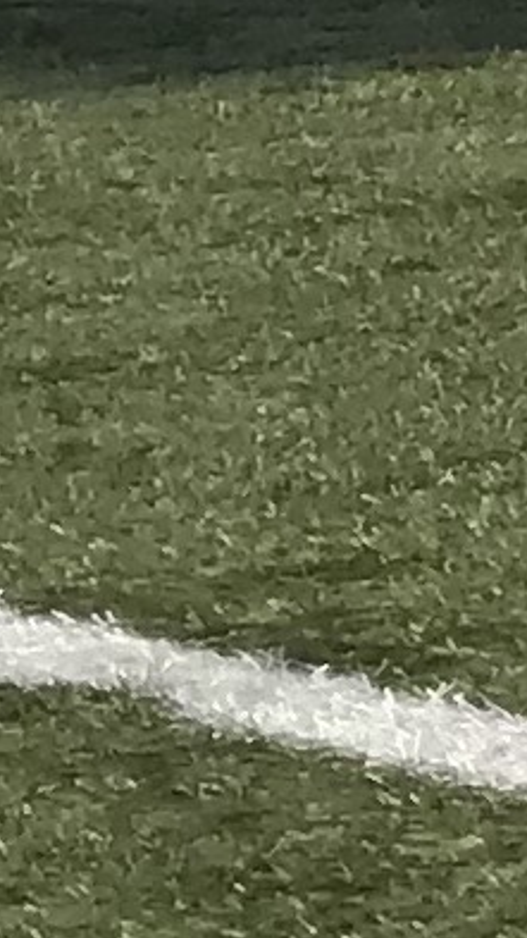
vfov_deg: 6.8
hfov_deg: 3.2
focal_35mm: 313
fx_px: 7777
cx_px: 3777
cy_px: -568
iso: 20
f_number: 1.8
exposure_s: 1/1880
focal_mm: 3.99
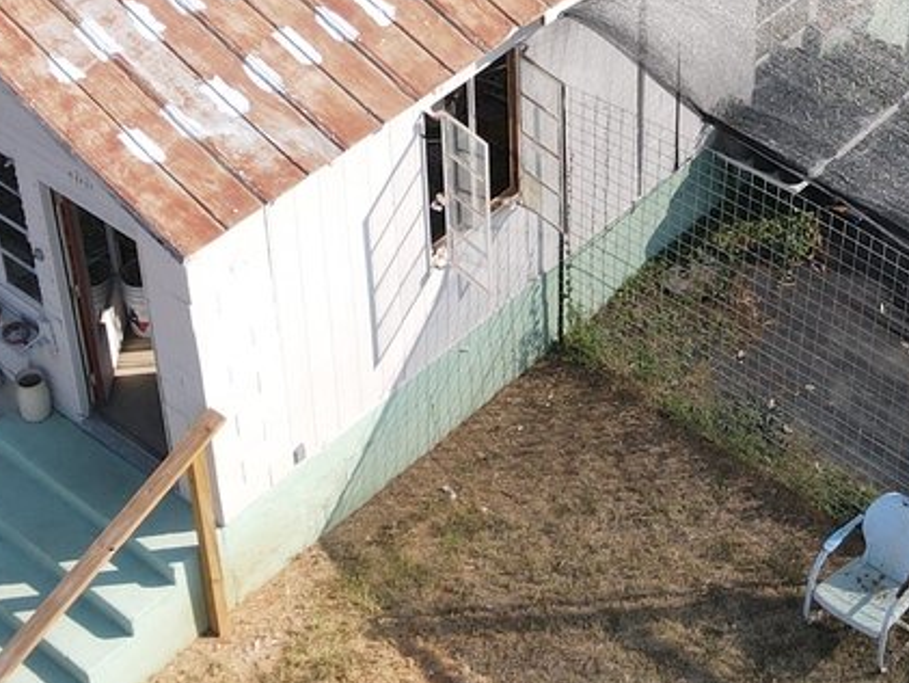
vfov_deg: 17.5
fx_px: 2154
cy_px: -17
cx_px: 589
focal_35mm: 82
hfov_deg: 23.7
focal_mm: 4.5
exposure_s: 1/400
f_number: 2.8
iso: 110
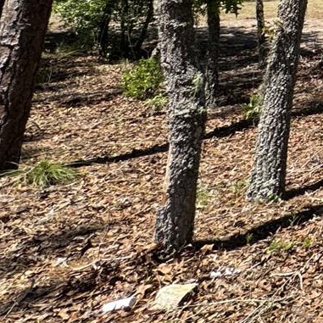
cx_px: 654
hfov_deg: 18.9
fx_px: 549
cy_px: -101
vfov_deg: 27.3
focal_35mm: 52
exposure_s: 1/1110
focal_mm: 2.22
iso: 40
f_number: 2.2
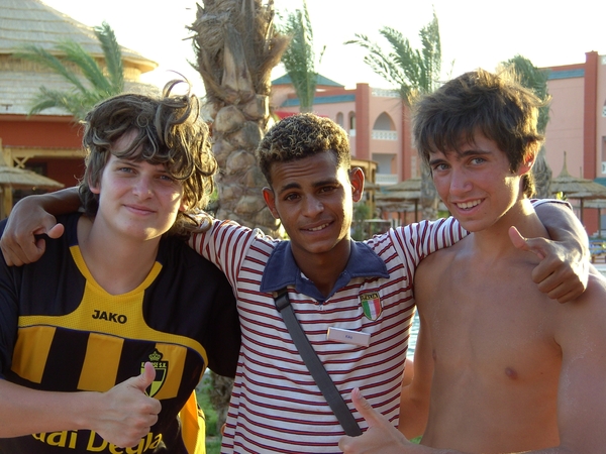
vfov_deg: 13.2
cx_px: 303
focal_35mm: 112
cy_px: 227
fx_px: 1961
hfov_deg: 17.6
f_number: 4
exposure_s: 1/75
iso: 64
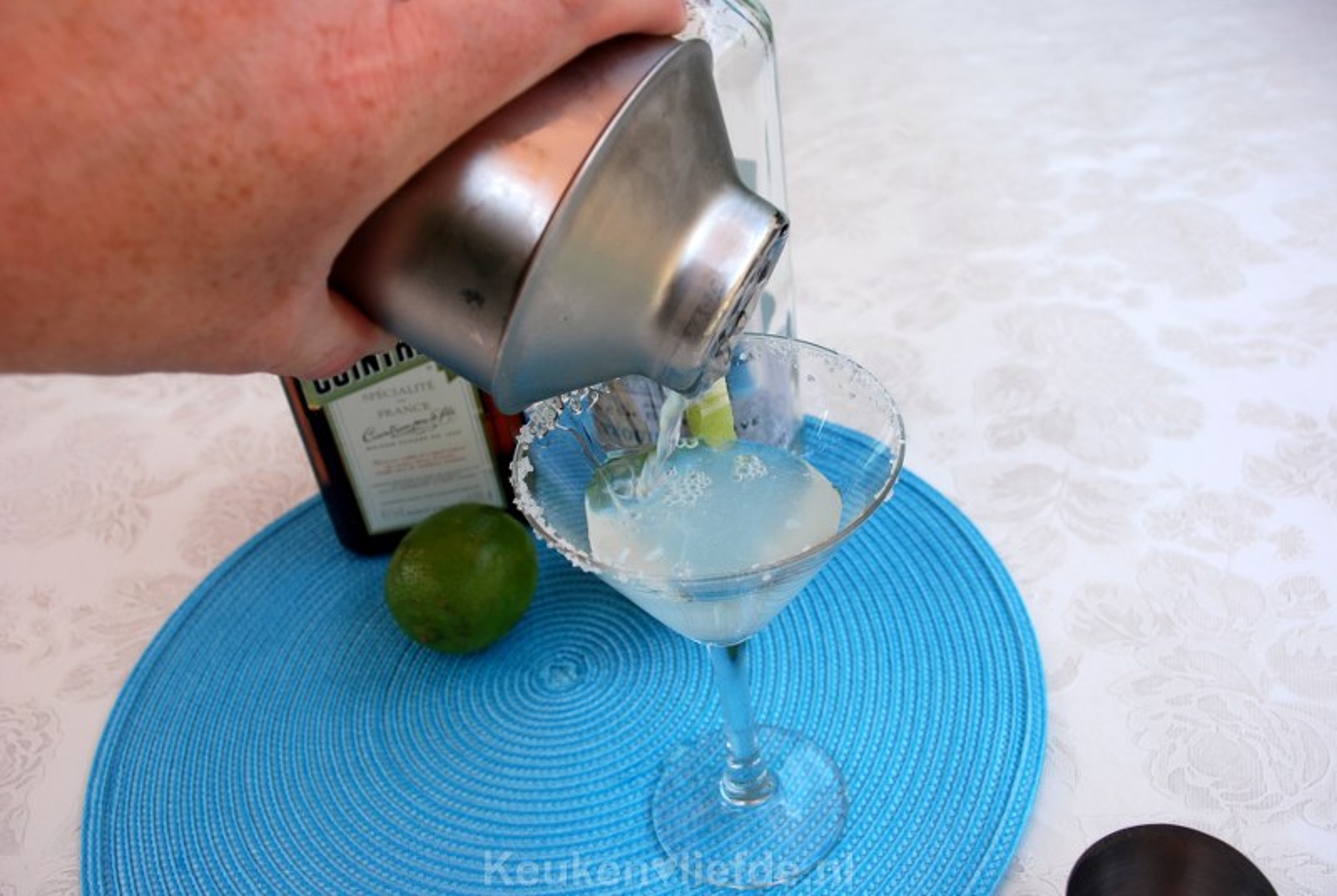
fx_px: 1339
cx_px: 668
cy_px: 448
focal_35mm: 36
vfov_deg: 37.0
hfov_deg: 53.1
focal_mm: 24
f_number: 5.6
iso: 100
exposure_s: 1/125
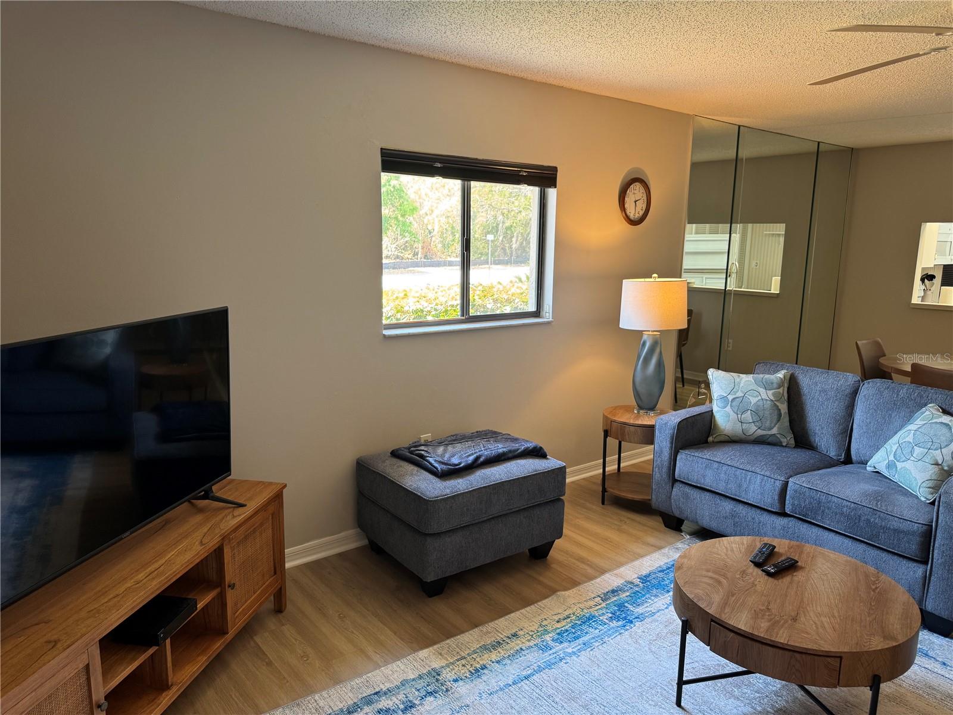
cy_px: 358
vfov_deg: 56.8
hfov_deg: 71.6
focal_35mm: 24
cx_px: 476
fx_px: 661
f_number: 1.78
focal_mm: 6.76
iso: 160
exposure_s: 1/60
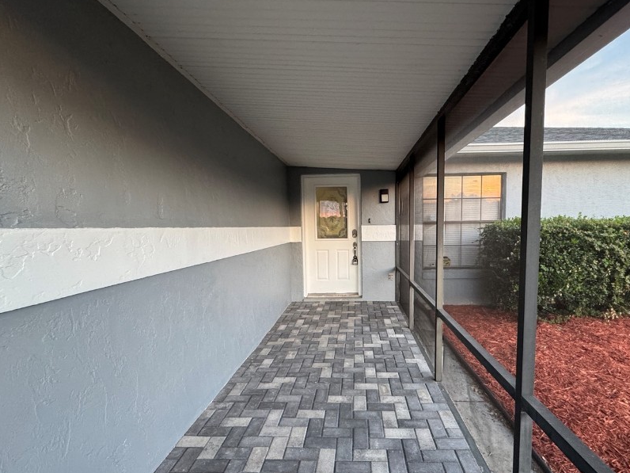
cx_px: 347
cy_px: 256
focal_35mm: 18
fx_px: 328
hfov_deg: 87.5
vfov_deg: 71.5
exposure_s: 1/60
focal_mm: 2.22
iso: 250
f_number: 2.2
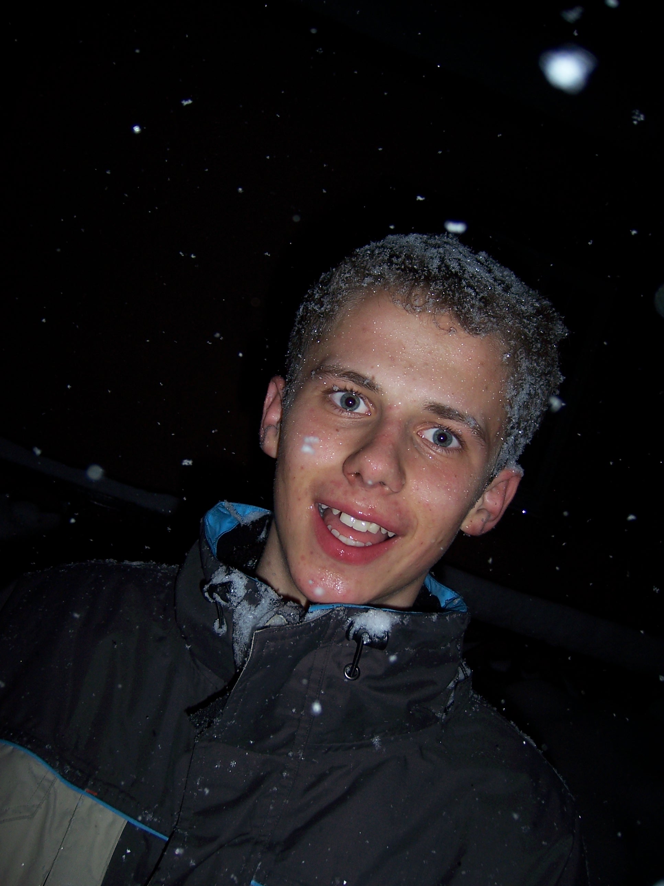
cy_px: 443
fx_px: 921
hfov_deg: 39.7
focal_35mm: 36
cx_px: 332
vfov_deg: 51.4
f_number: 2.8
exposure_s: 1/60
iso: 80
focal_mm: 6.2
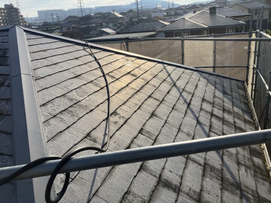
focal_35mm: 28
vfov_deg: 49.7
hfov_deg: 63.4
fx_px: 219
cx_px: 136
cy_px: 102
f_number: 1.8
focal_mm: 3.99
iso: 32
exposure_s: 1/2433
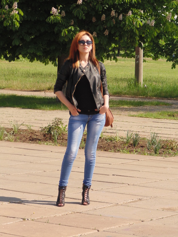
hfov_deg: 8.3
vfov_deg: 11.0
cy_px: 118
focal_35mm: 179
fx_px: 1227
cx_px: 89
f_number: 5.1
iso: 80
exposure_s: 1/320
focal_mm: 32.1
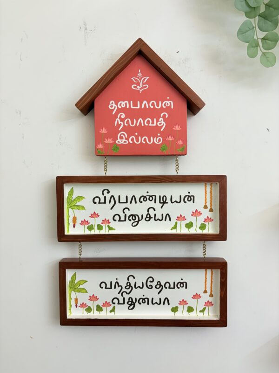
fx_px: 279
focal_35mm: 26
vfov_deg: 67.3
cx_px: 140
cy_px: 186
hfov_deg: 53.1
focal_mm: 5.96
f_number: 1.6
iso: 100
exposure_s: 1/100
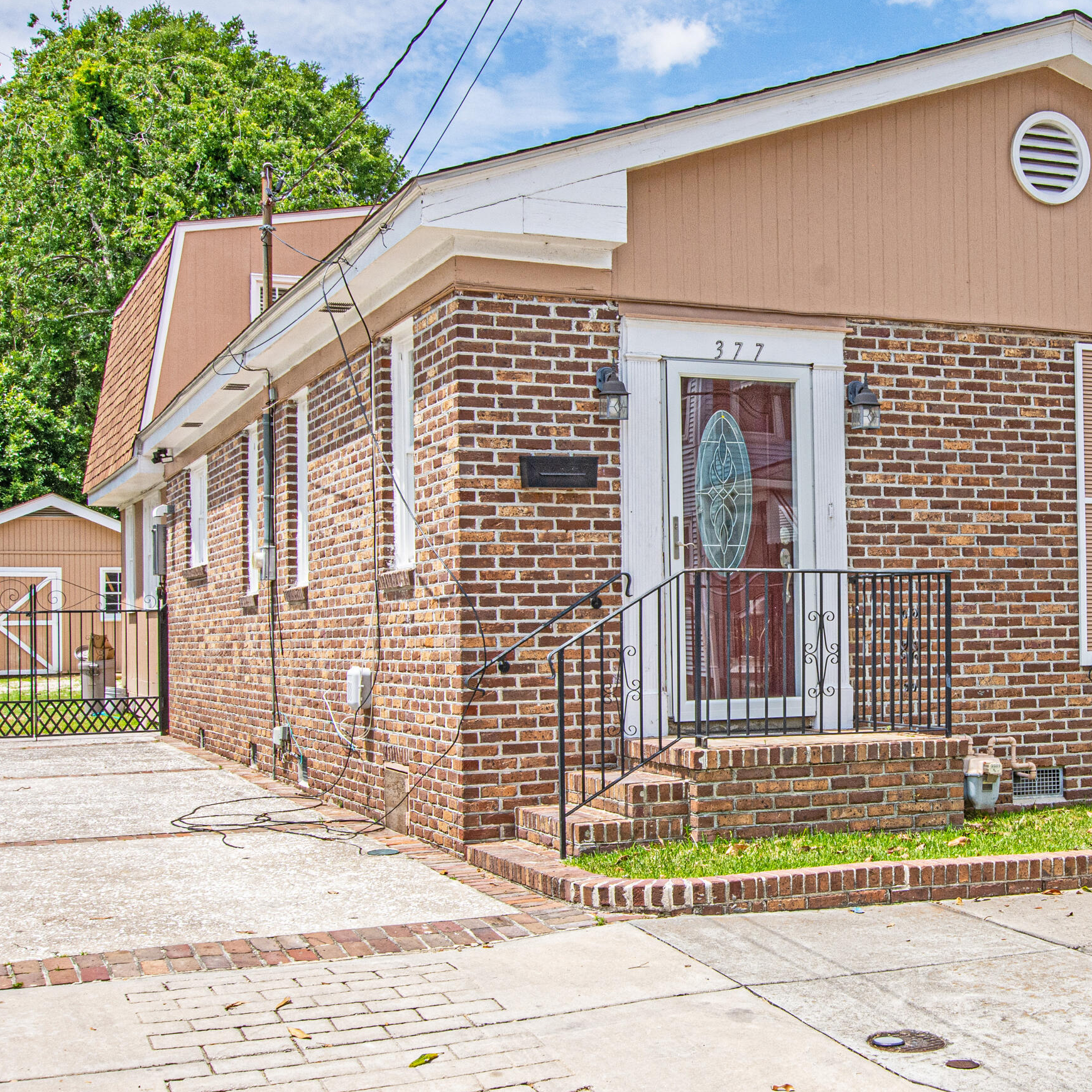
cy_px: 464
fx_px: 1570
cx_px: 784
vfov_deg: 38.3
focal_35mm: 44
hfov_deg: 37.6
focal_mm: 20
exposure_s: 1/500
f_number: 10
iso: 320
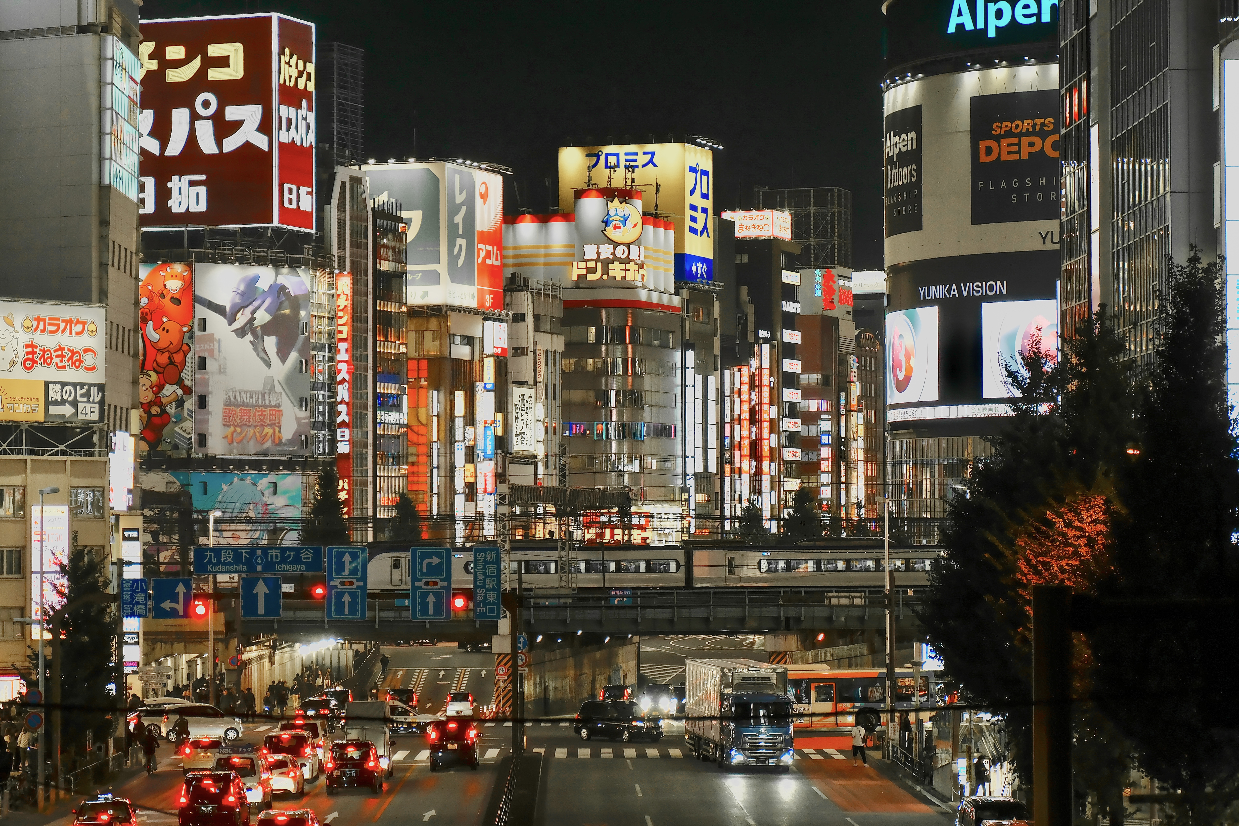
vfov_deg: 13.0
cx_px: 620
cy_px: 413
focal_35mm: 105
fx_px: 3613
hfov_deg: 19.5
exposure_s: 1/150
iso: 640
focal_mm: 70
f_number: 2.8
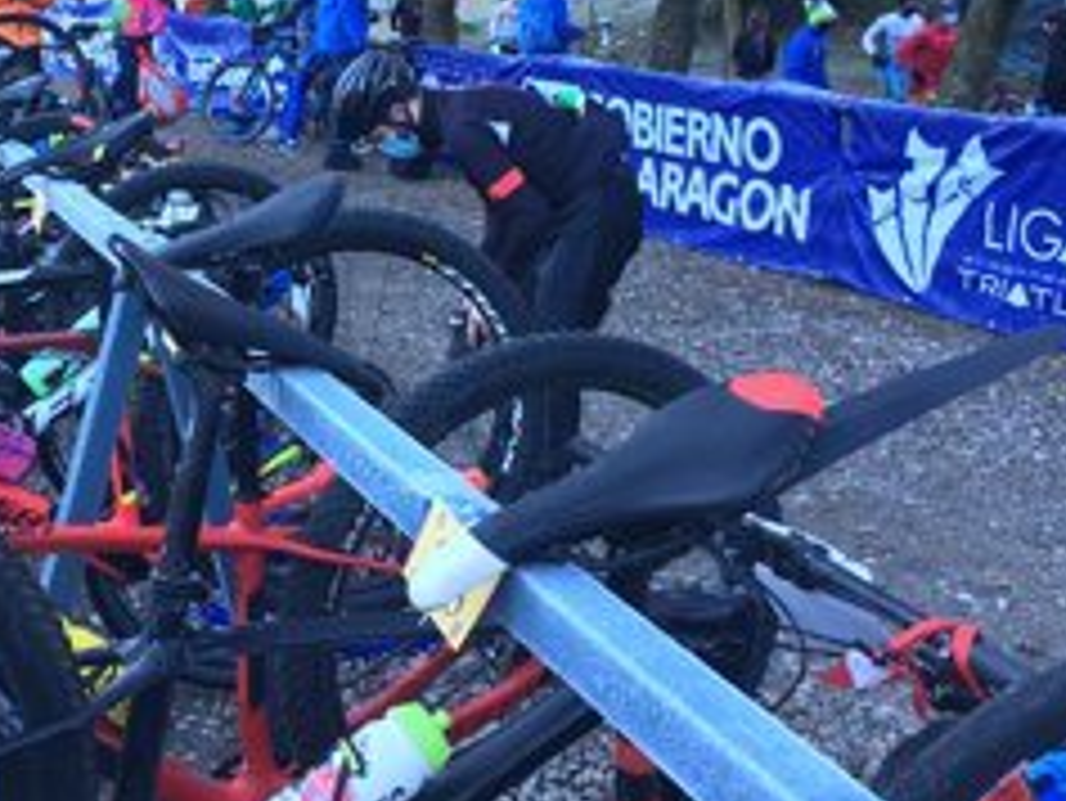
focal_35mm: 49
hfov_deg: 38.4
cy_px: 225
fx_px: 1510
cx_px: 346
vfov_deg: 29.3
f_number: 2.2
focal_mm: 4.15
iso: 25
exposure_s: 1/50
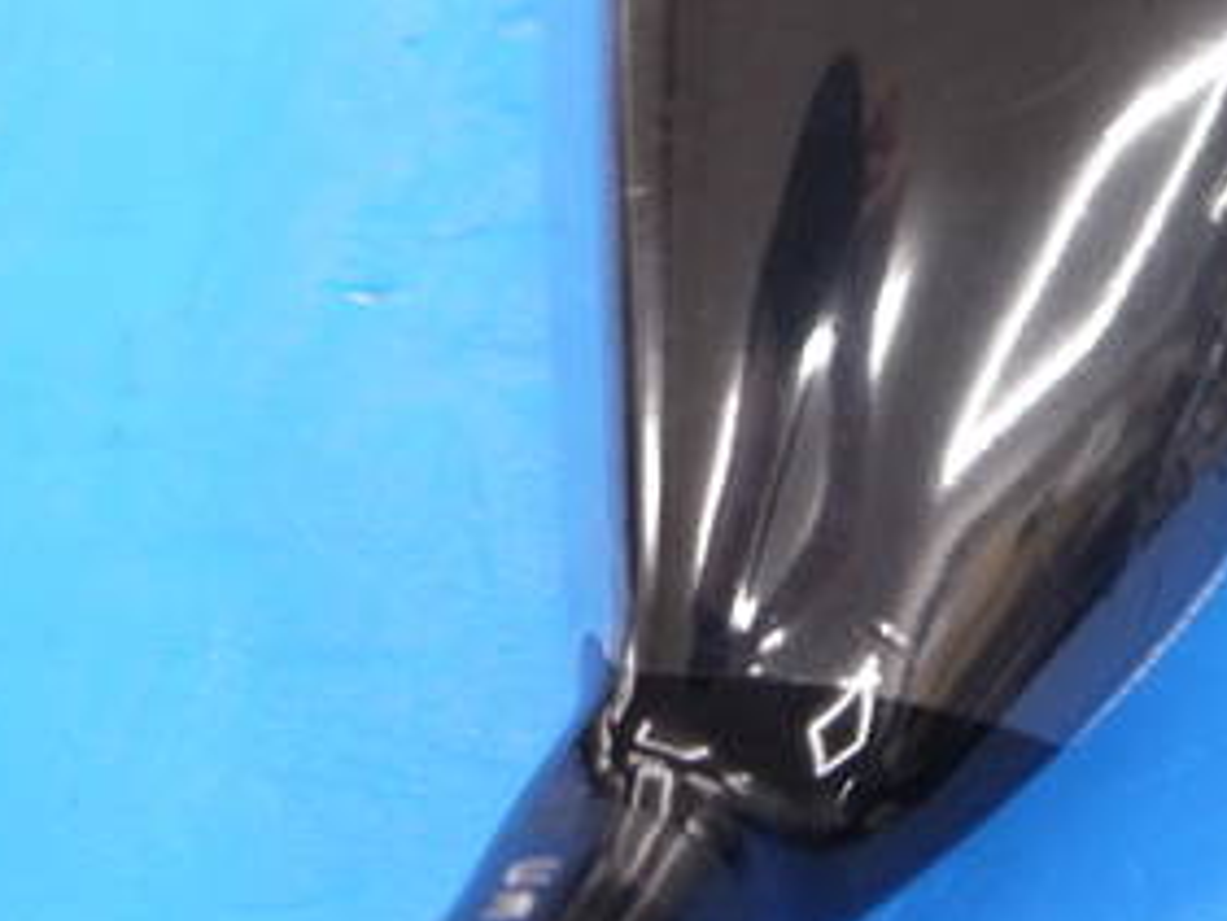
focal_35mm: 191
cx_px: 987
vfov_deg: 7.7
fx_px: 6773
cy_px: -74
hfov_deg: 10.3
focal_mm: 42
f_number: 5.6
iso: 800
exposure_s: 1/80
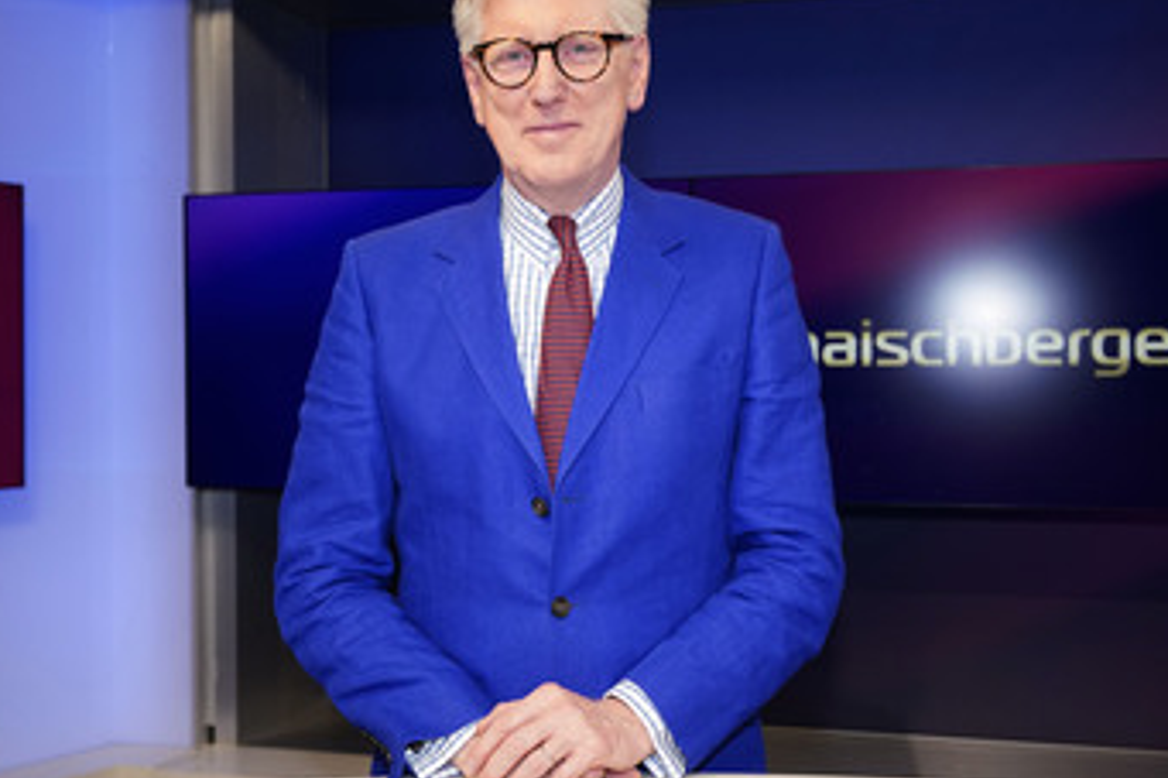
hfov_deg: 47.4
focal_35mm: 41
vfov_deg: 32.6
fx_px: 1330
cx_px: 584
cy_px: 336
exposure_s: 1/160
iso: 2000
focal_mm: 31
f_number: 5
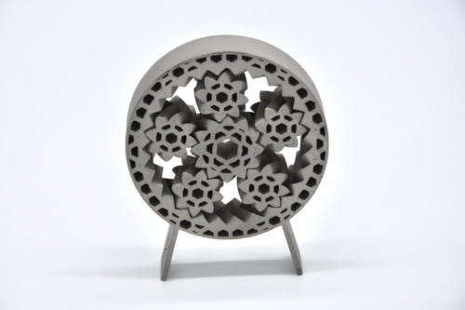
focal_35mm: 158
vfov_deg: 8.7
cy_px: 155
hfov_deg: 13.0
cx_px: 232
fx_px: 2034
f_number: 8
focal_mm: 105
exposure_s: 1/125
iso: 400
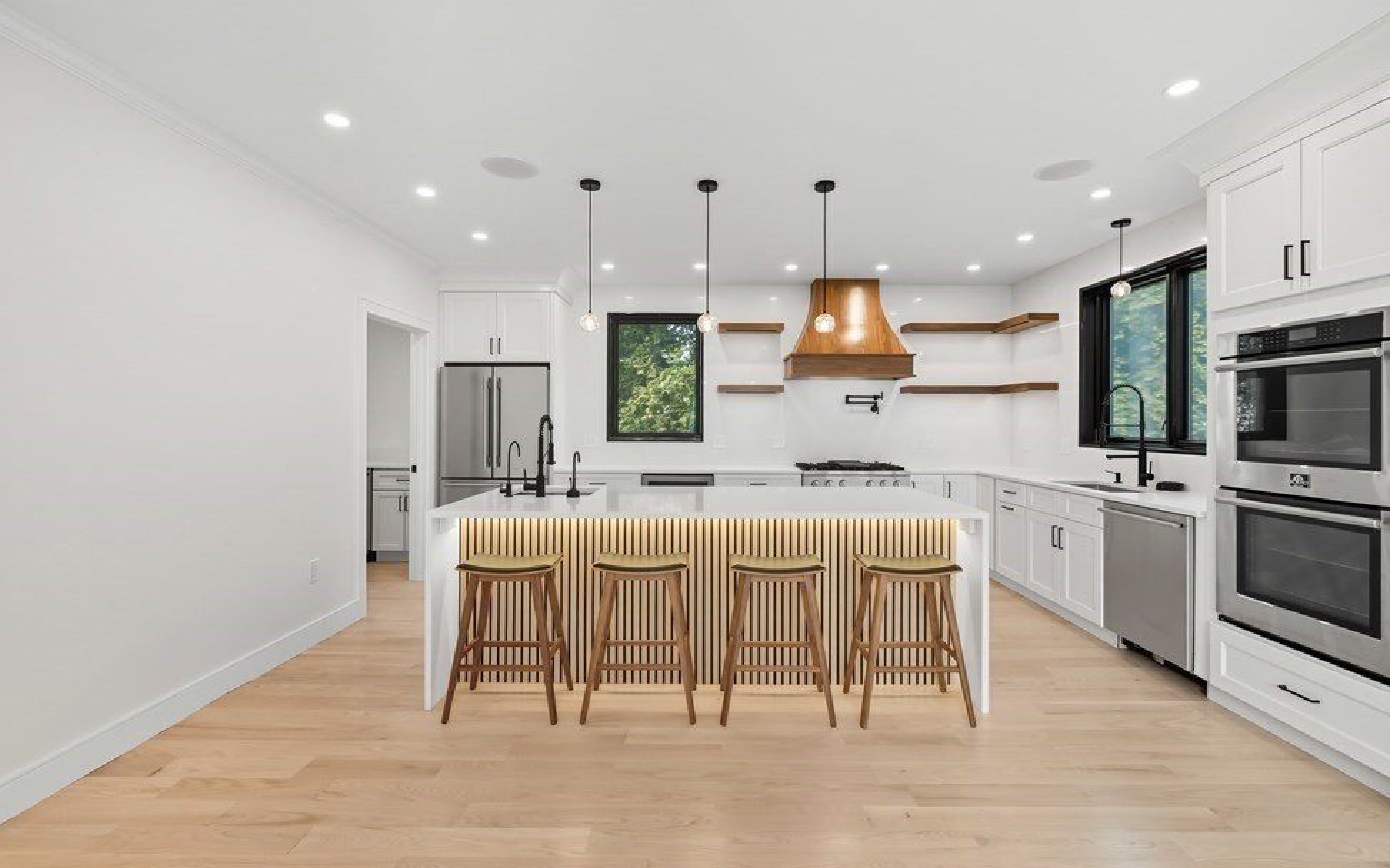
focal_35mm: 15
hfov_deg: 101.5
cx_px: 709
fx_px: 568
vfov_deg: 74.7
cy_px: 416
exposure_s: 1/25
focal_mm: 14
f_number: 8
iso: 100
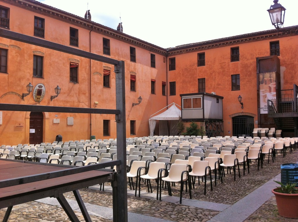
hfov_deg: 52.7
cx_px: 149
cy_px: 111
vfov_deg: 40.6
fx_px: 301
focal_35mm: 35
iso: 80
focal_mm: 3.85
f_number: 2.8
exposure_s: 1/1077
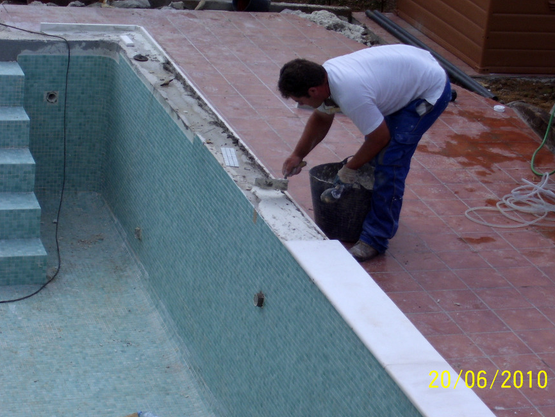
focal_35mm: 106
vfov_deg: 14.0
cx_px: 281
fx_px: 1700
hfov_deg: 18.5
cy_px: 216
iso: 80
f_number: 4.6
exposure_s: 1/750
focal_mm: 16.8
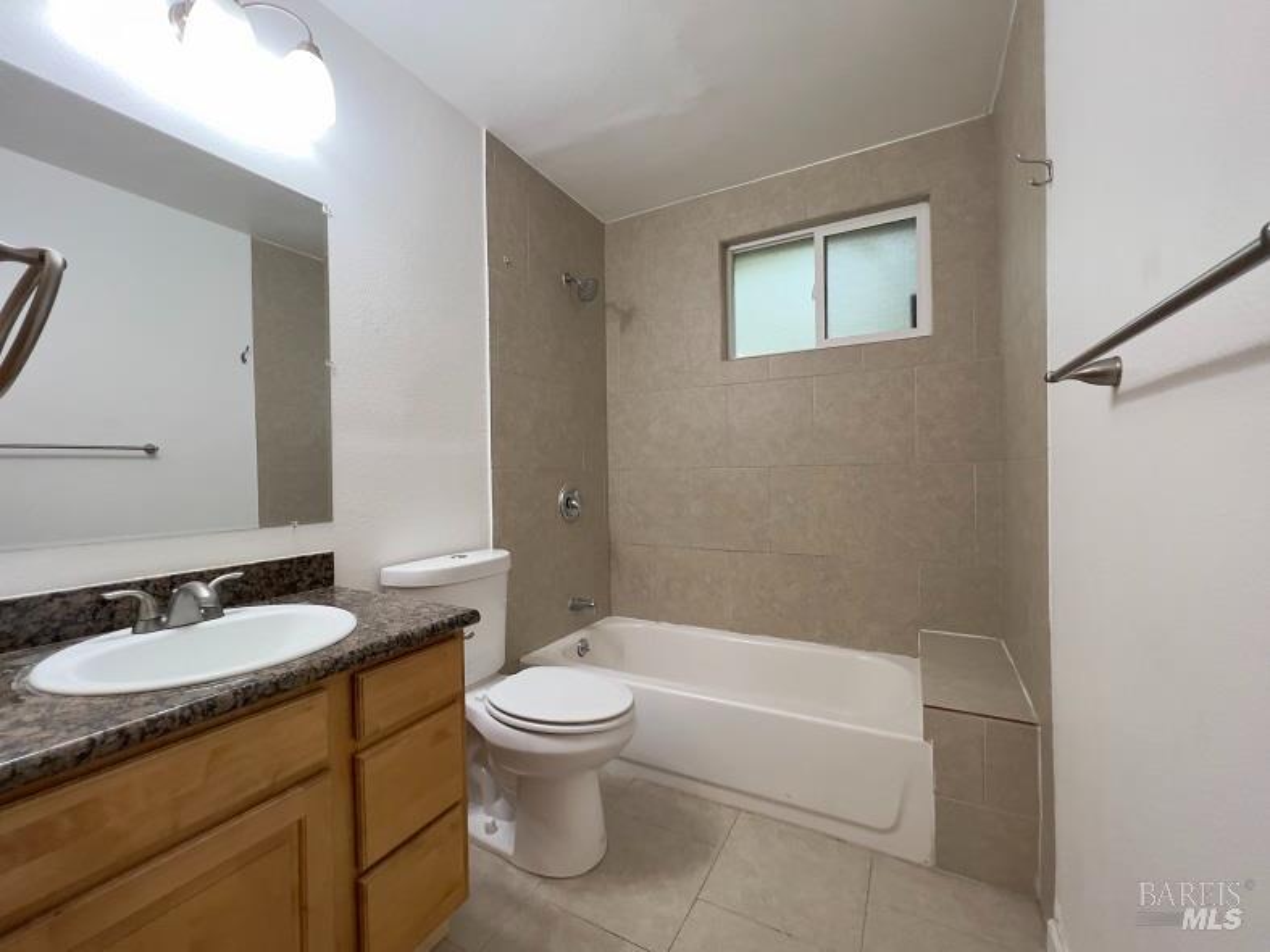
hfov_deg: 106.2
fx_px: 477
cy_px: 476
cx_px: 635
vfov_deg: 89.9
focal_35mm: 13
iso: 200
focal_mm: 1.57
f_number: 1.8
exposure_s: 1/120
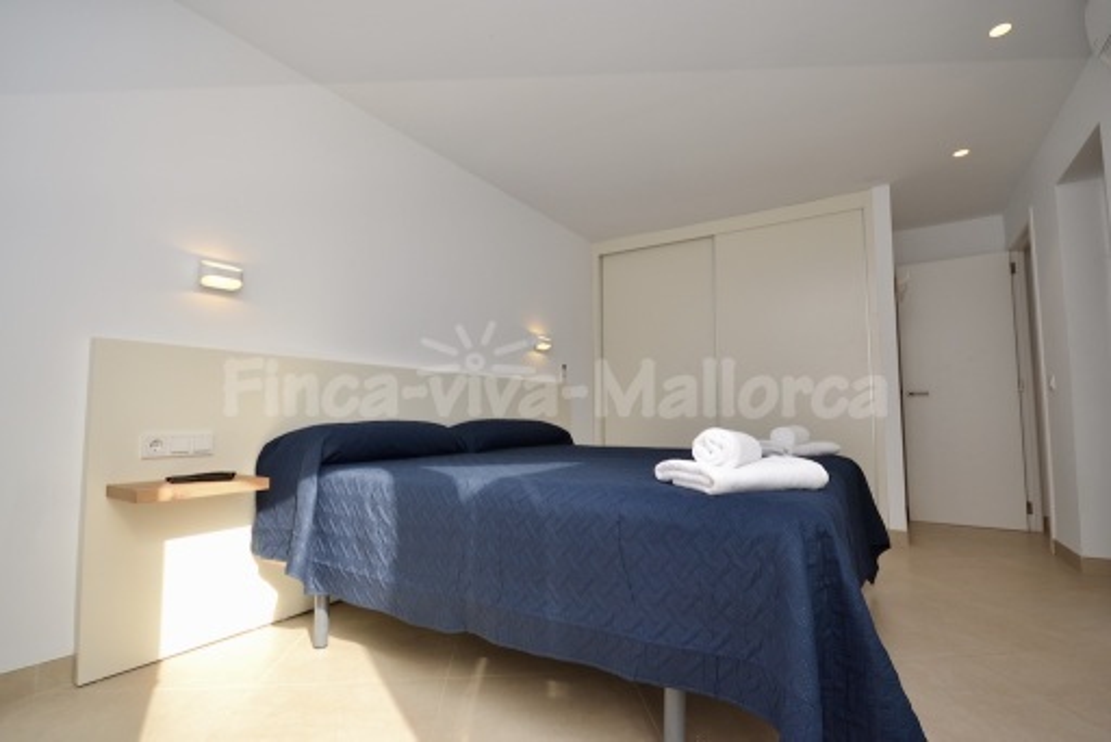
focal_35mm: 15
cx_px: 556
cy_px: 371
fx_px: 463
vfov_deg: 77.4
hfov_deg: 100.4
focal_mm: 10
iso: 100
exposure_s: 1/125
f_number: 5.6
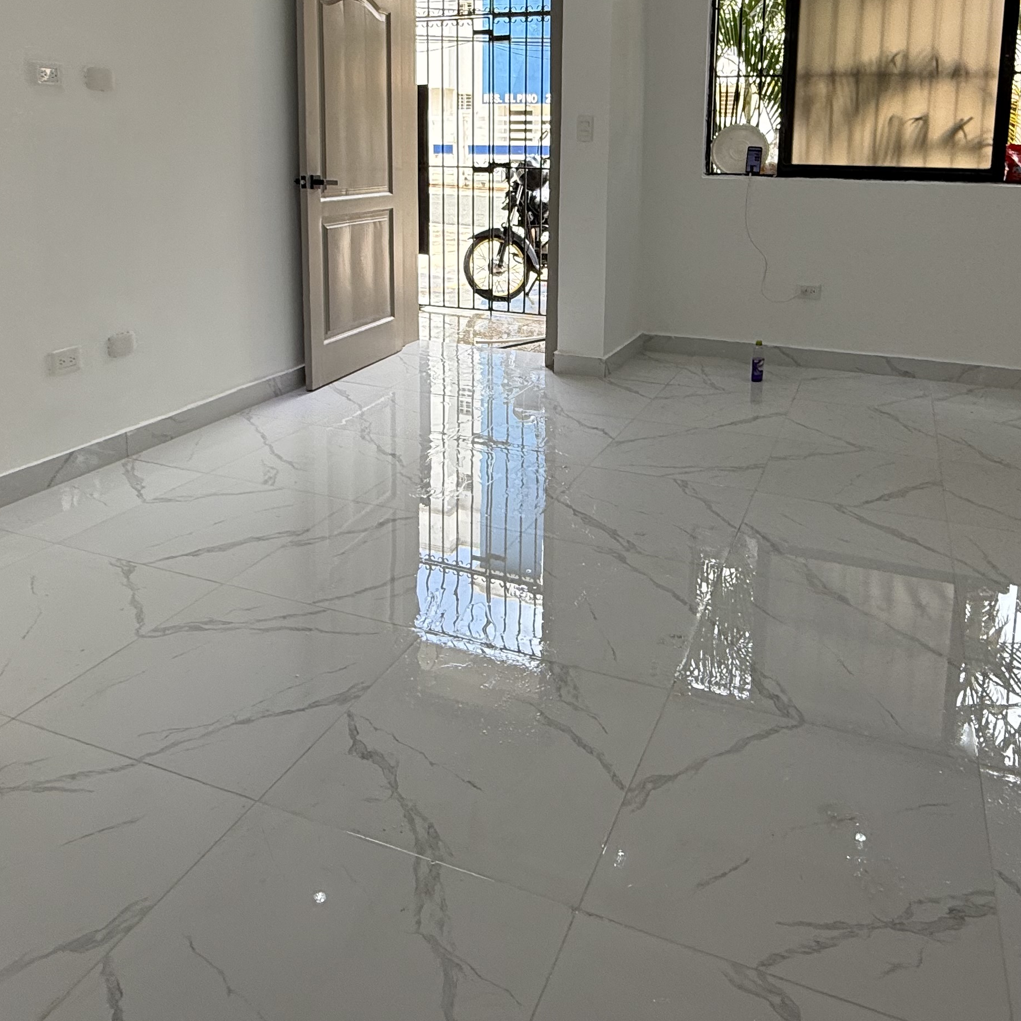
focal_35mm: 27
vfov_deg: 56.6
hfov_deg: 59.0
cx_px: 559
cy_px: 273
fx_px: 901
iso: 64
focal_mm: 2.22
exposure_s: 1/204
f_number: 2.2
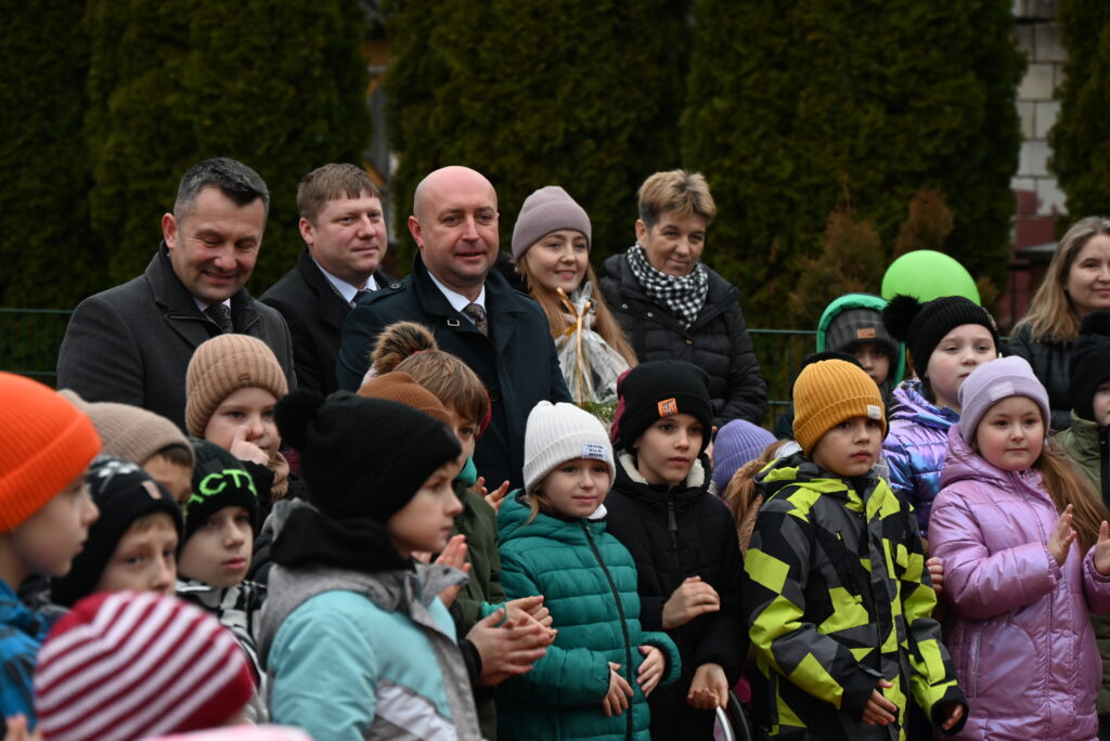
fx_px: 3702
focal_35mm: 120
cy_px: 370
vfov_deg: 11.4
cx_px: 555
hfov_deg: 17.1
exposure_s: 1/160
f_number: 6.3
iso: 720
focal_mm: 120
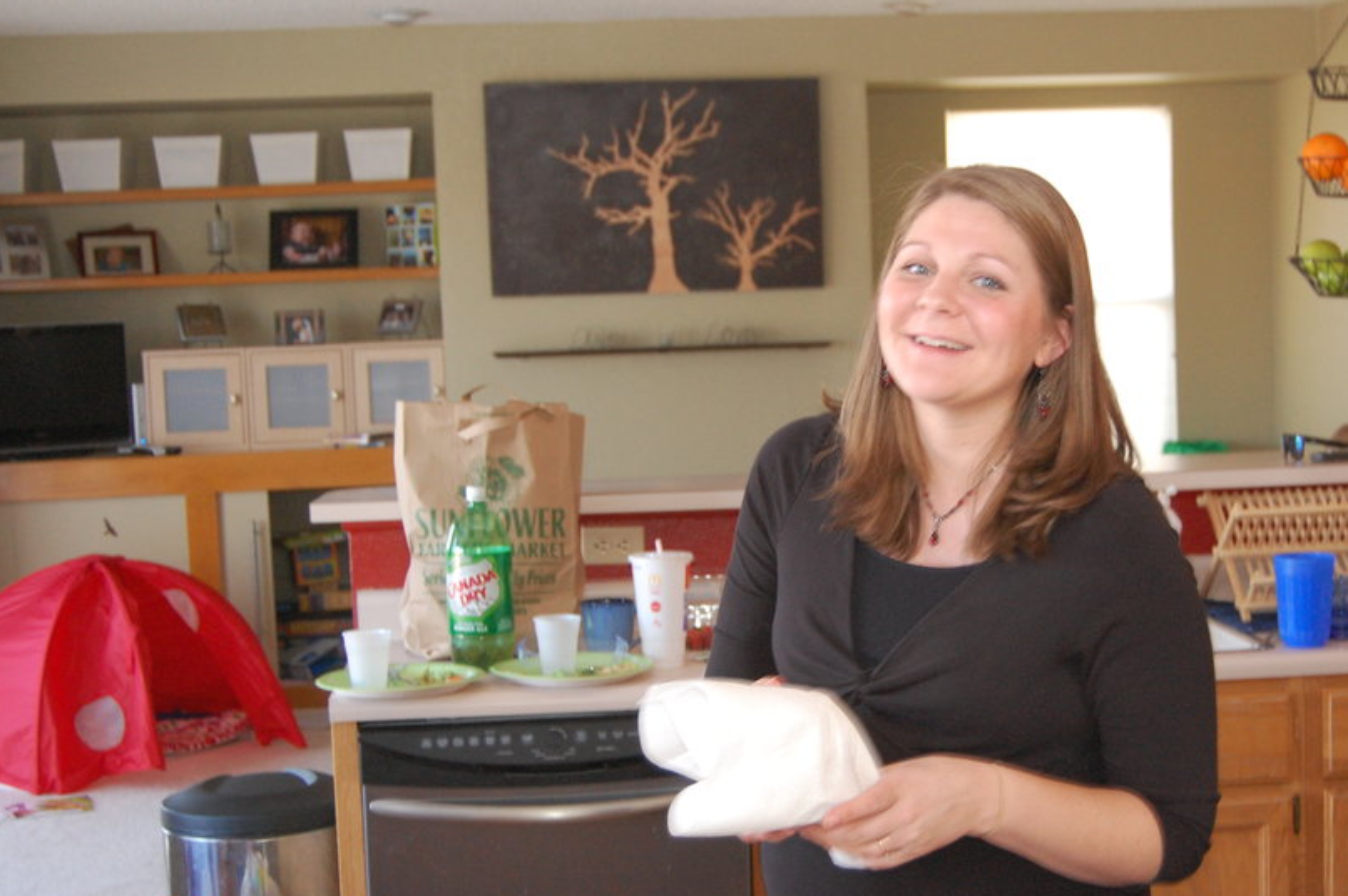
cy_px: 551
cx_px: 821
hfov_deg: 32.8
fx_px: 2282
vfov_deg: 22.2
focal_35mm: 61
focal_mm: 32
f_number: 4.5
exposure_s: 1/60
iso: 1100
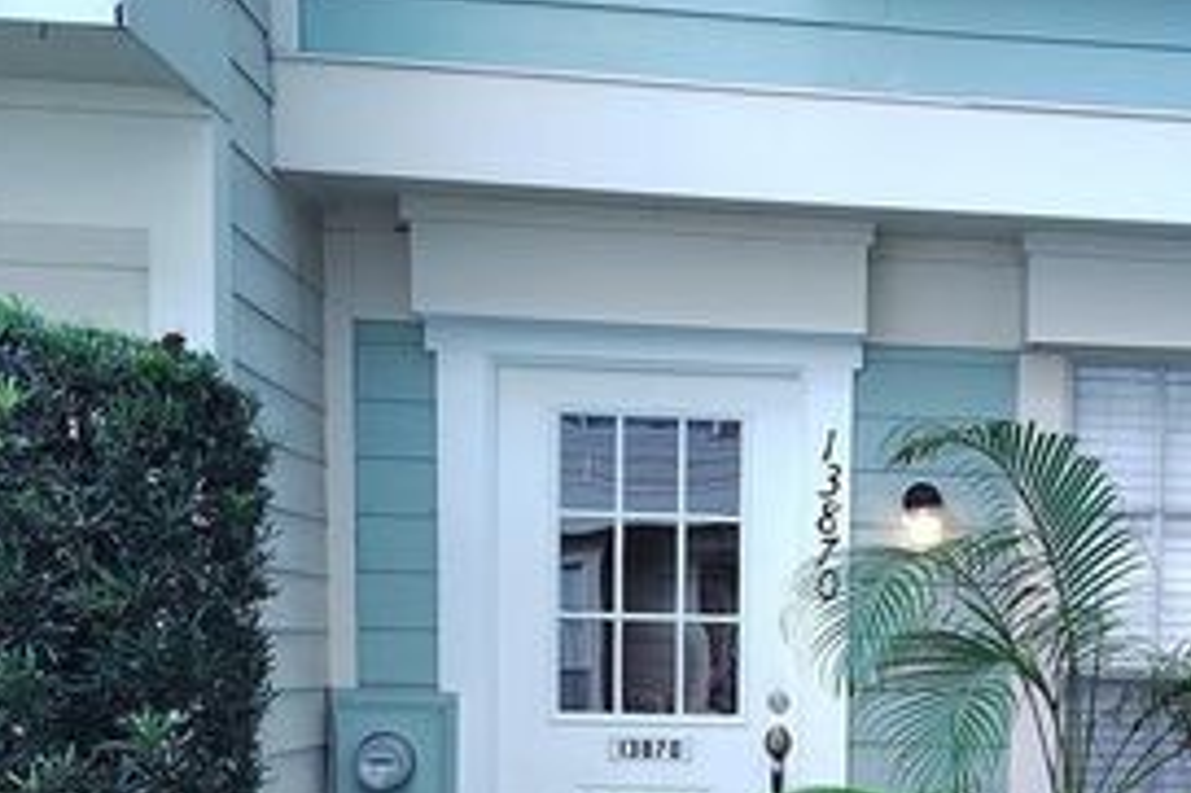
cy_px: 802
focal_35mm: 61
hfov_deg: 31.4
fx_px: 2017
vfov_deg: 21.4
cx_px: 1068
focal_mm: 5.56
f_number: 1.8
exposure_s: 1/200
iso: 163
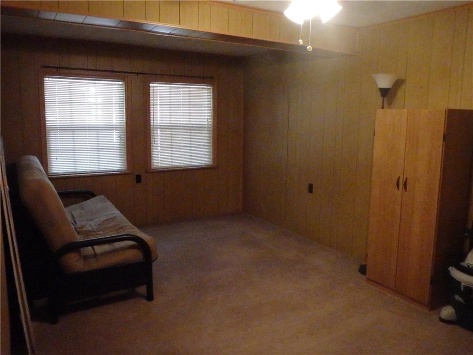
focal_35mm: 28
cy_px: 178
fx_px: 383
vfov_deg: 49.7
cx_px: 236
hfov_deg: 63.4
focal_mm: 5
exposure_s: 1/40
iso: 3200
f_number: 3.9
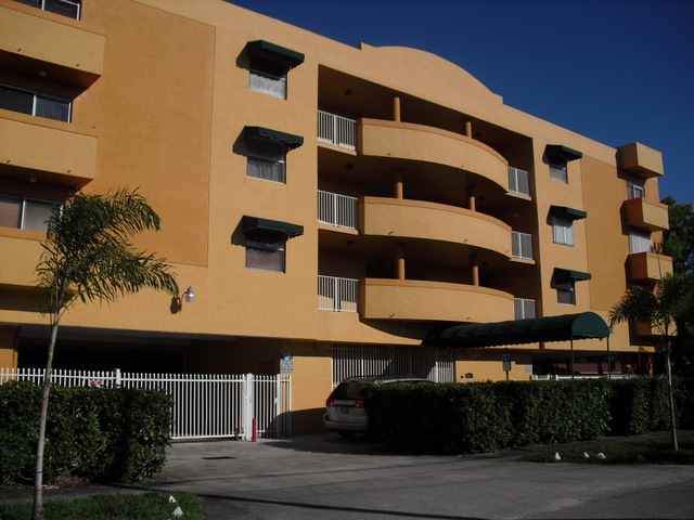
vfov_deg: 39.7
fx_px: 722
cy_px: 260
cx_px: 347
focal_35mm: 36
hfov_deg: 51.4
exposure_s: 1/500
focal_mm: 6.3
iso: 64
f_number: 7.8
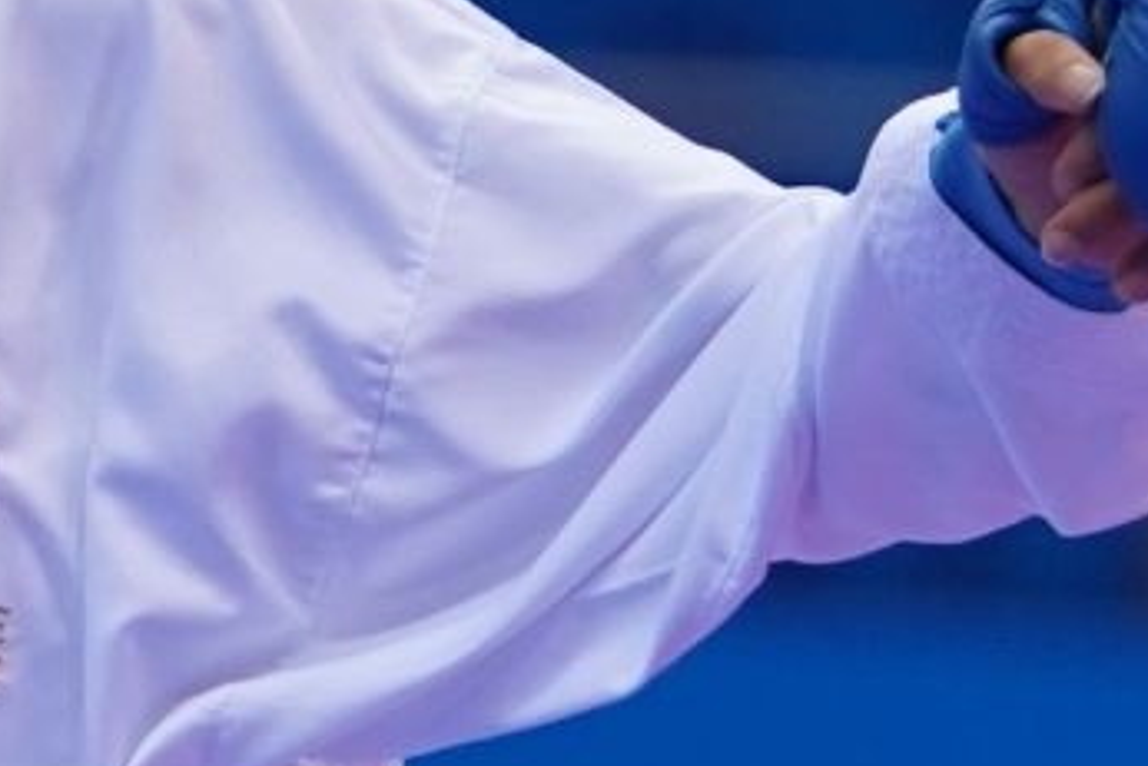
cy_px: 259
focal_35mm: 1390
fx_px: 44342
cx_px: 577
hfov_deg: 1.5
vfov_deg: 1.0
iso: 1000
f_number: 2.8
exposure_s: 1/1000
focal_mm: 178
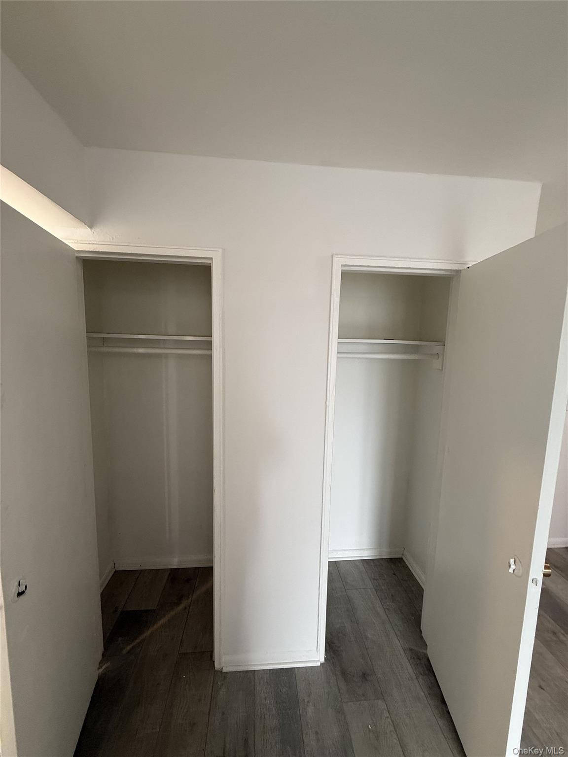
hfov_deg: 85.7
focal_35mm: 14
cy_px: 378
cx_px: 284
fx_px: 306
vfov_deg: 102.1
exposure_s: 1/60
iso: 200
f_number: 2.2
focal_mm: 2.22
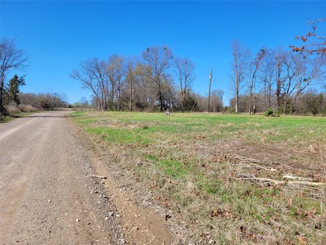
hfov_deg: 67.3
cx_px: 163
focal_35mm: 26
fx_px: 245
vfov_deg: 53.1
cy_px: 122
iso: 40
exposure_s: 1/1994
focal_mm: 5.4
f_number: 1.8
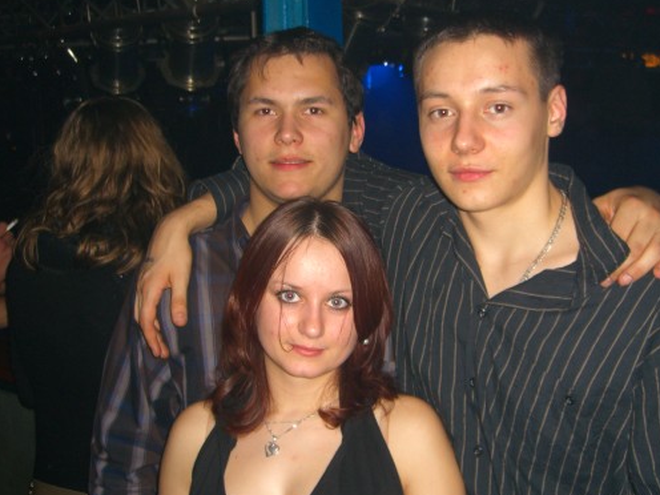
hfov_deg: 41.2
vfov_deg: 31.5
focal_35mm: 46
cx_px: 351
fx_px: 877
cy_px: 240
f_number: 2.8
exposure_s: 1/60
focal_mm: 7.9
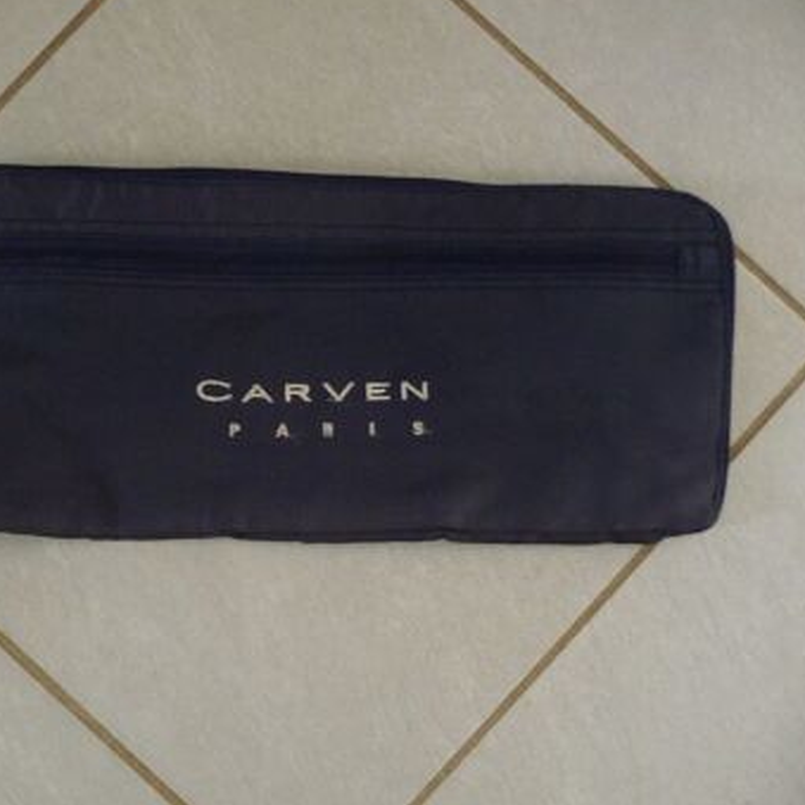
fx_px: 921
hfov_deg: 46.7
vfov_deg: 47.2
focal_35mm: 35
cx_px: 290
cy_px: 399
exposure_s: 1/8
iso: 400
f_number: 3.3
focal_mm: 4.7
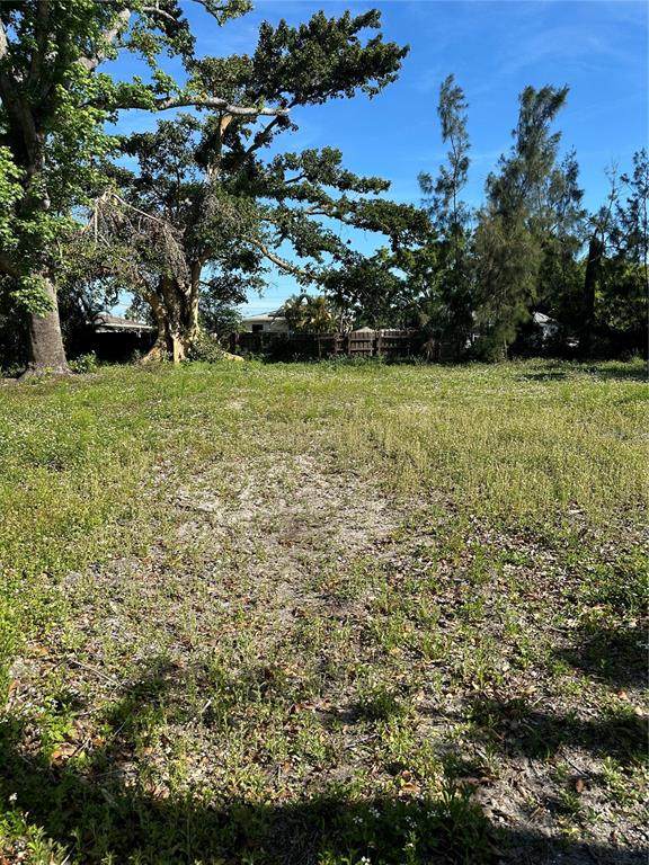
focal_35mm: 24
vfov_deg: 71.6
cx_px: 324
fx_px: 600
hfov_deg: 56.8
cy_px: 432
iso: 80
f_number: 1.78
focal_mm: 6.86
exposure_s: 1/3058
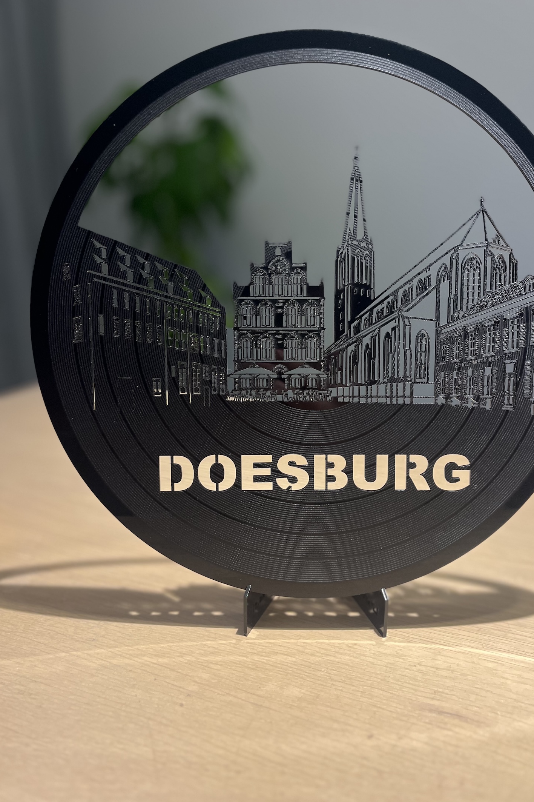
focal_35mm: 28
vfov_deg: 65.5
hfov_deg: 46.2
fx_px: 623
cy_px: 390
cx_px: 310
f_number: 1.6
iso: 125
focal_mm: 5.1
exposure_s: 1/50
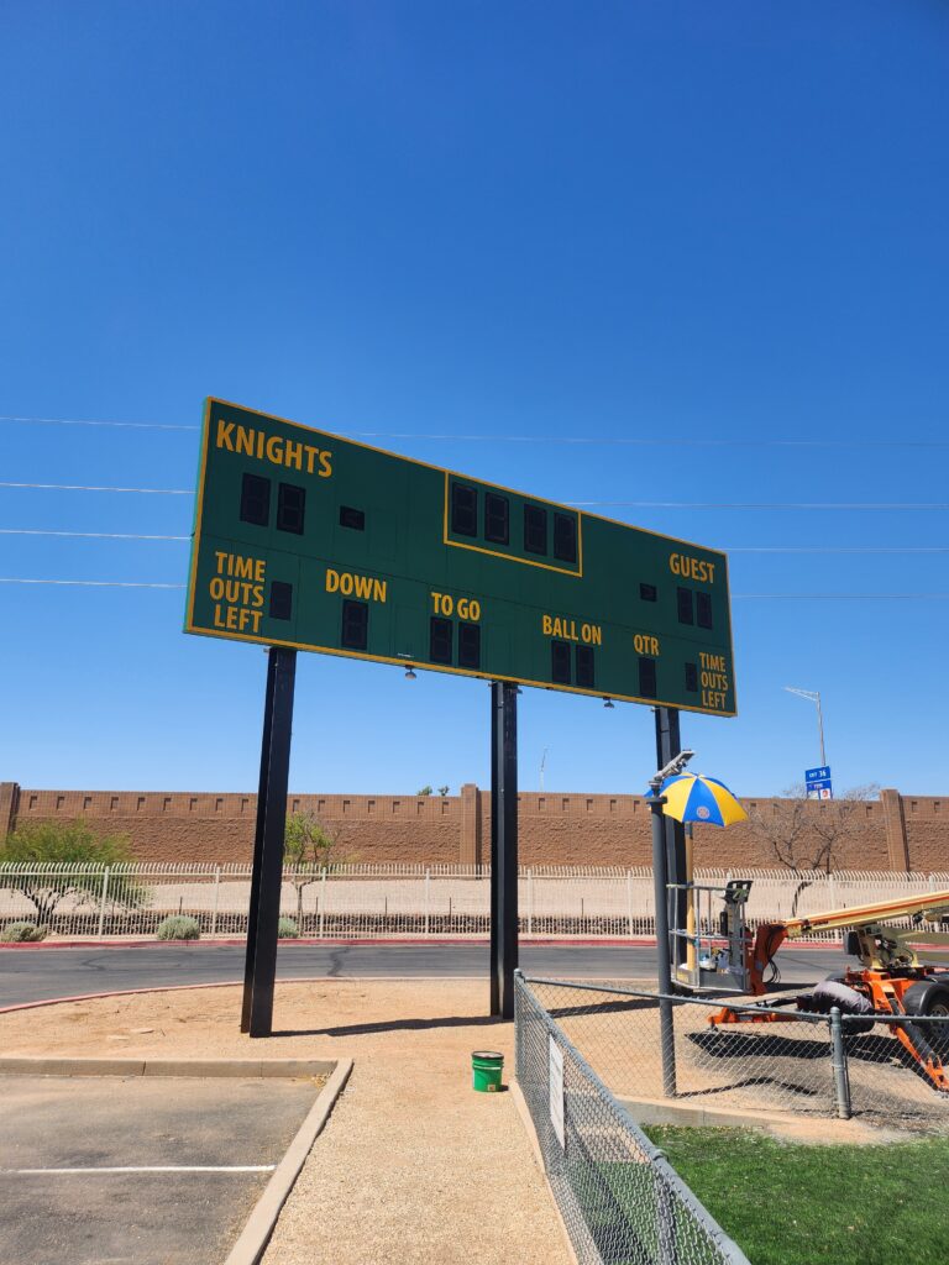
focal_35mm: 24
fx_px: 877
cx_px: 474
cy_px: 632
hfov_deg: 56.8
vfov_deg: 71.6
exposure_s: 1/3151
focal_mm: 5
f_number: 1.8
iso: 50
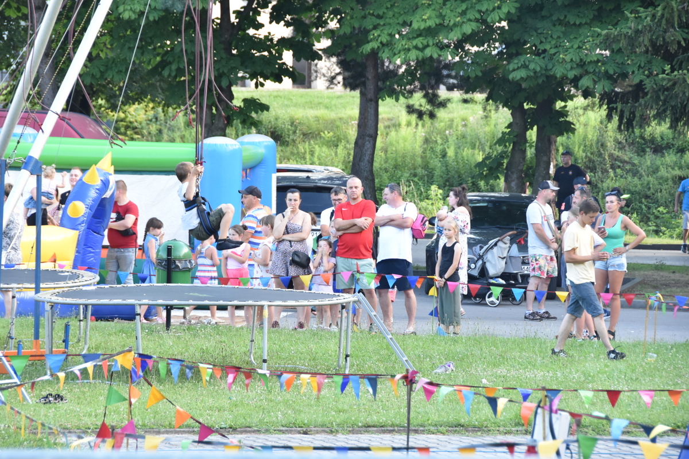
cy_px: 230
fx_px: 3732
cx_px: 344
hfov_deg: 10.5
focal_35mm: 195
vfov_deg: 7.0
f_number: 5.6
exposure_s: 1/200
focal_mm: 130
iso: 1400
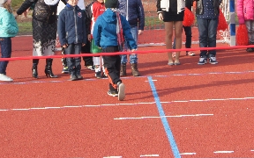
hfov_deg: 14.6
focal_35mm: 143
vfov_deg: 9.1
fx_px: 990
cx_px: 130
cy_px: 3
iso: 200
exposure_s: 1/160
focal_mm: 45
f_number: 13
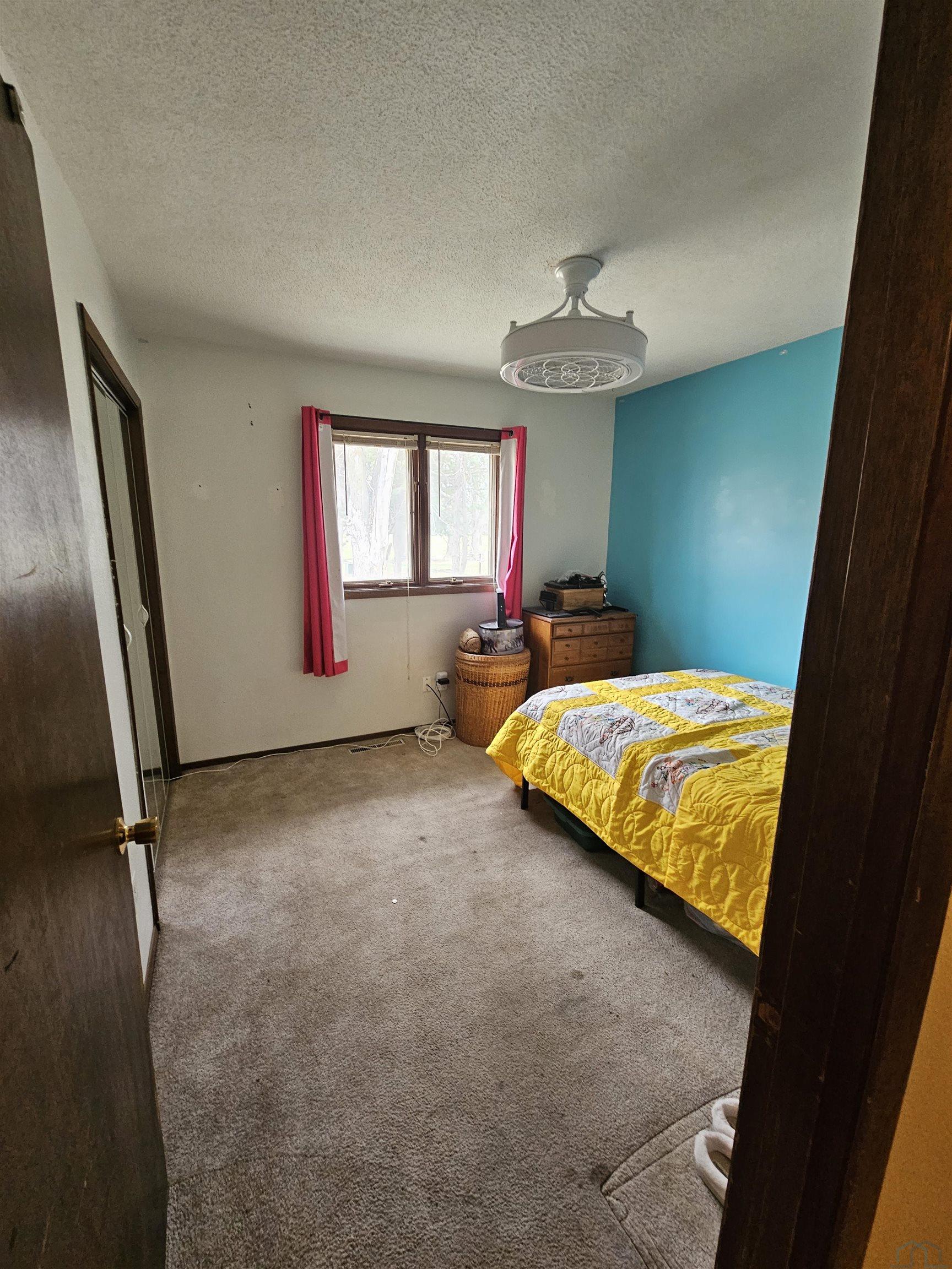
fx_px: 477
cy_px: 634
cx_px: 476
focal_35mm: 13
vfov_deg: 106.2
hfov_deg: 89.9
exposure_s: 1/40
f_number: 2.2
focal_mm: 2.2
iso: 320
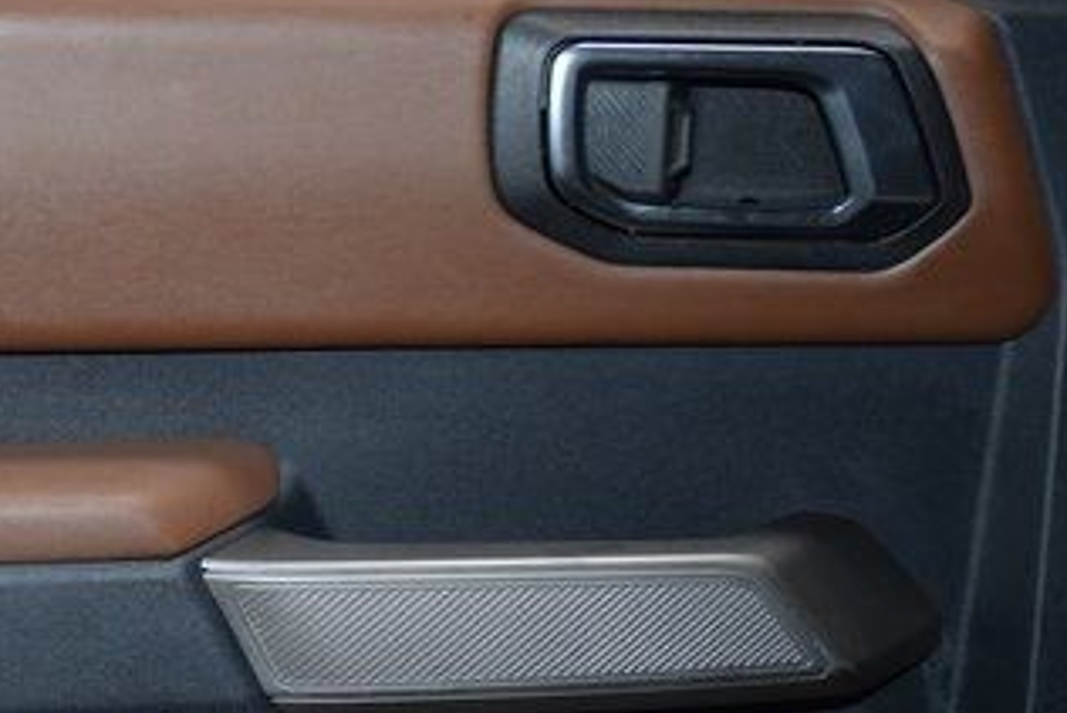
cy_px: 623
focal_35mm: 73
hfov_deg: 27.2
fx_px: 2165
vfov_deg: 18.4
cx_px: 213
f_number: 3.8
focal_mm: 24
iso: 1600
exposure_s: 1/125
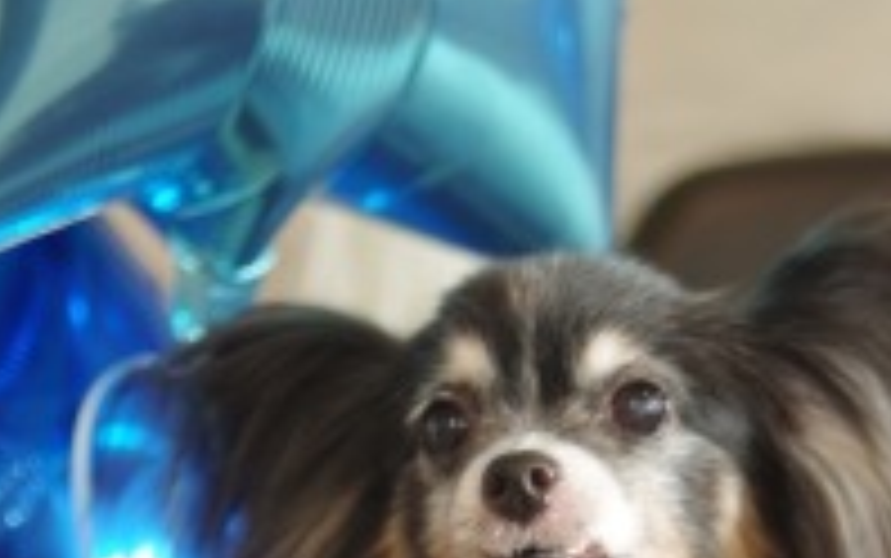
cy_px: 810
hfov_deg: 13.6
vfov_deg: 8.4
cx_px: 562
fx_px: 3742
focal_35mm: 154
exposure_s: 1/100
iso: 800
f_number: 2.8
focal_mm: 50
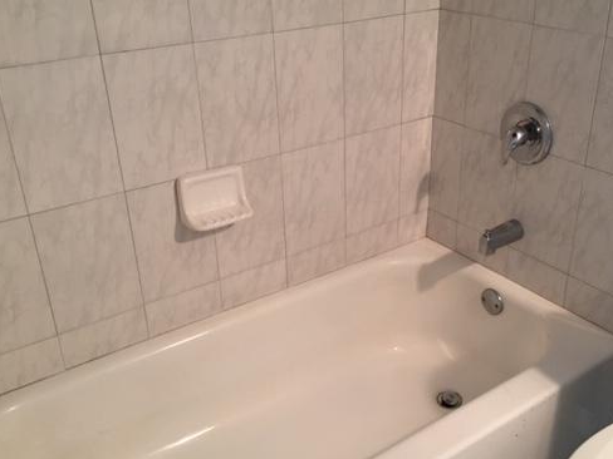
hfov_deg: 48.8
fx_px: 673
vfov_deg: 37.7
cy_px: 241
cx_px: 357
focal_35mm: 38
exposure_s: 1/10
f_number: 2.2
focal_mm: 4.15
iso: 80
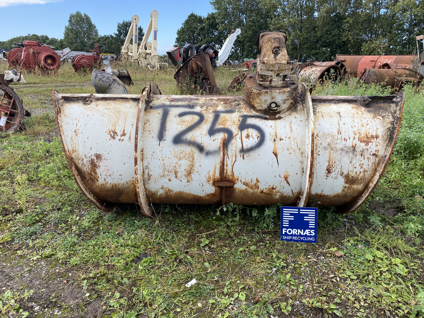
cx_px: 212
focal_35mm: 26
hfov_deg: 67.3
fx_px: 318
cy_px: 159
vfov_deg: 53.1
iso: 32
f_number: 1.8
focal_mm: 4.25
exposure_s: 1/633
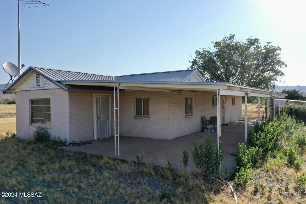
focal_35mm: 28
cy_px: 102
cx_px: 153
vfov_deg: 46.4
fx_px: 238
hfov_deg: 65.5
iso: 100
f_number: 5.6
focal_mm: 10.26
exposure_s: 1/500
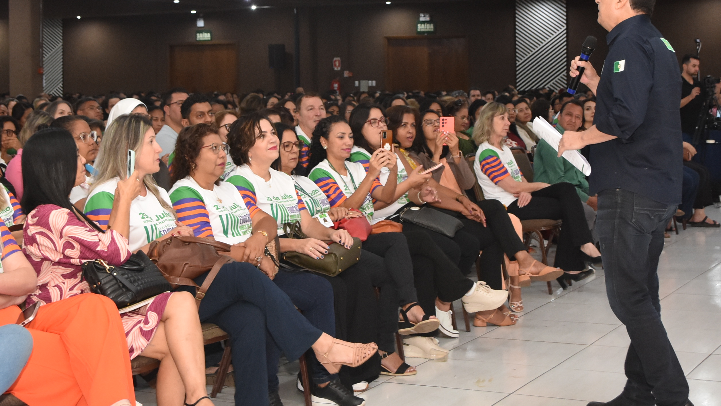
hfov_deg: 28.9
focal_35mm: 73
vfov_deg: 16.4
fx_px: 1396
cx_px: 323
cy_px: 62
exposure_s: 1/60
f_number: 4
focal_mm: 26
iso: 1400
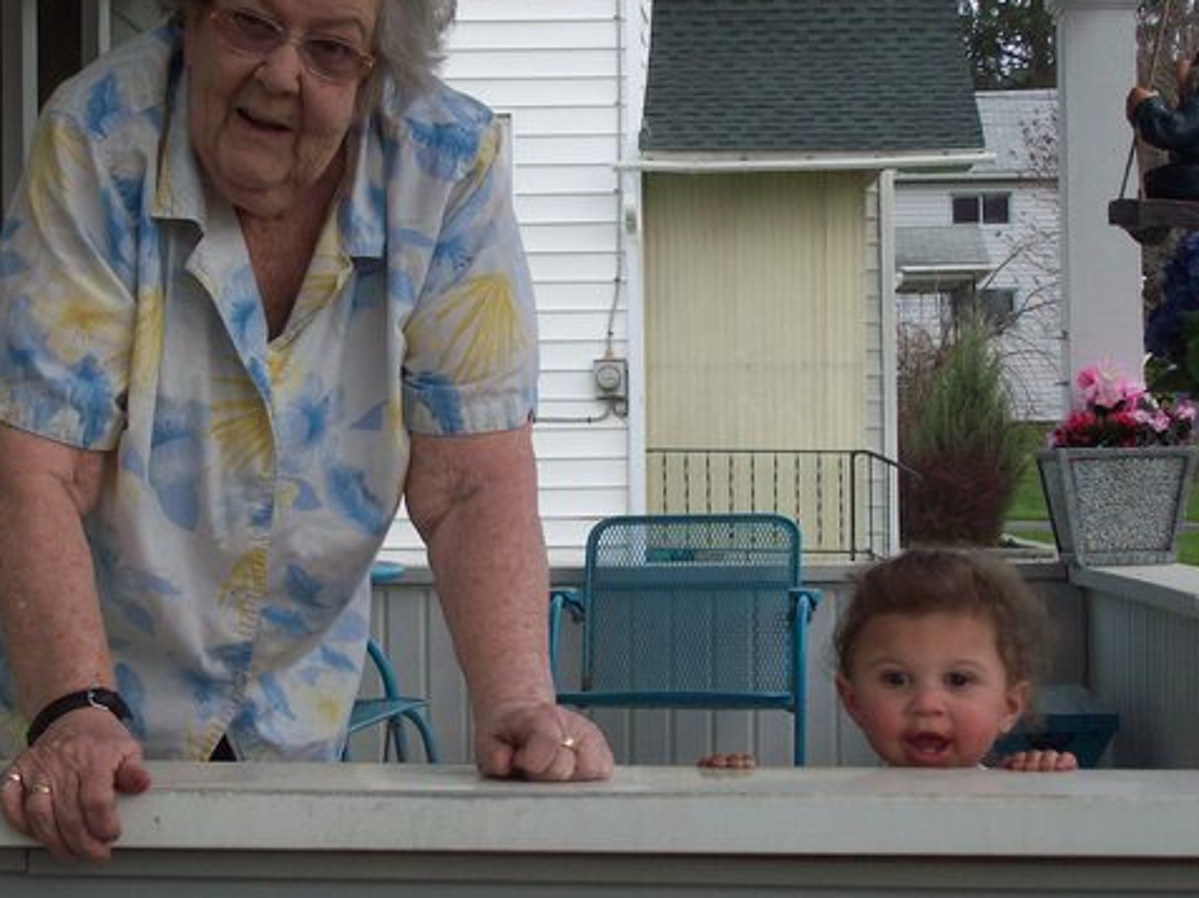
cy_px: 430
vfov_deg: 15.7
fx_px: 3253
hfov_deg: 20.9
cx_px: 533
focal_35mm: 94
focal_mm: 11.6
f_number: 3.8
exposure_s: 1/408
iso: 80
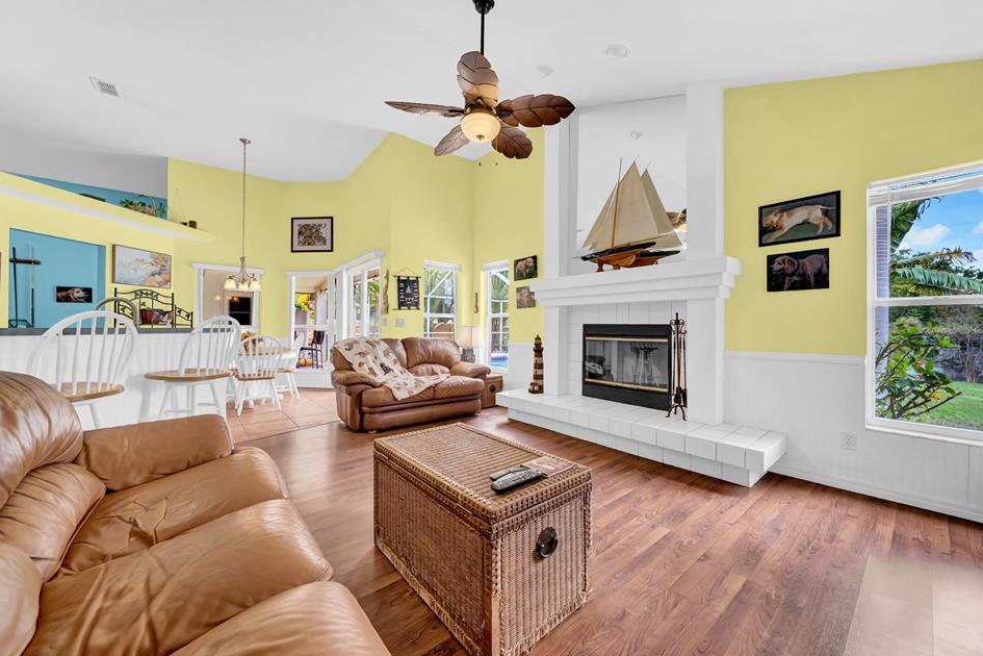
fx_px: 355
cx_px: 490
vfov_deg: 85.4
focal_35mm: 13
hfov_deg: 108.3
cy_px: 329
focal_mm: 12
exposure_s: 1/30
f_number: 7.1
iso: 800
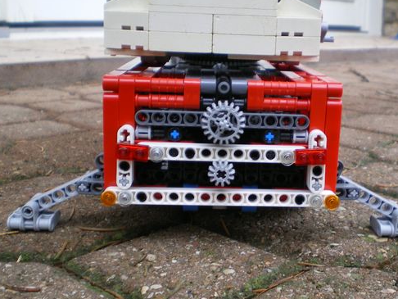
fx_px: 575
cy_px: 174
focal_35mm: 50
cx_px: 238
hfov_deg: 38.0
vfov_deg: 29.1
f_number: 3.1
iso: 64
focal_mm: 6.3
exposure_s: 1/40
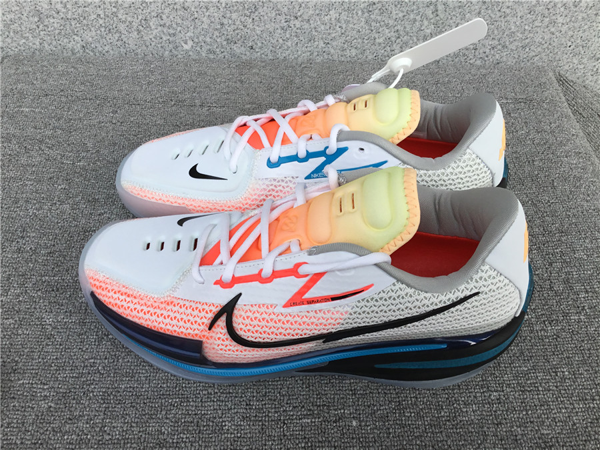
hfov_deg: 58.4
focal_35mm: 31
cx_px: 300
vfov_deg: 45.4
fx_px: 537
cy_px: 225
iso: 25
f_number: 2.4
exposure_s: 1/895
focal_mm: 3.3
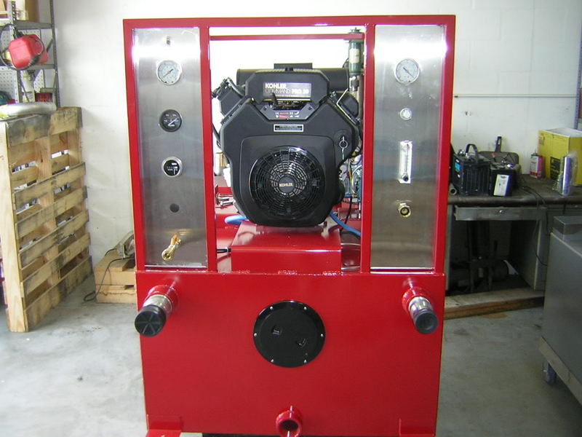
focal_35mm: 36
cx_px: 291
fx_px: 605
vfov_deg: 39.7
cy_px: 218
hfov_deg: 51.4
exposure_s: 1/30
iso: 50
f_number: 2.6
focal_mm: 4.7
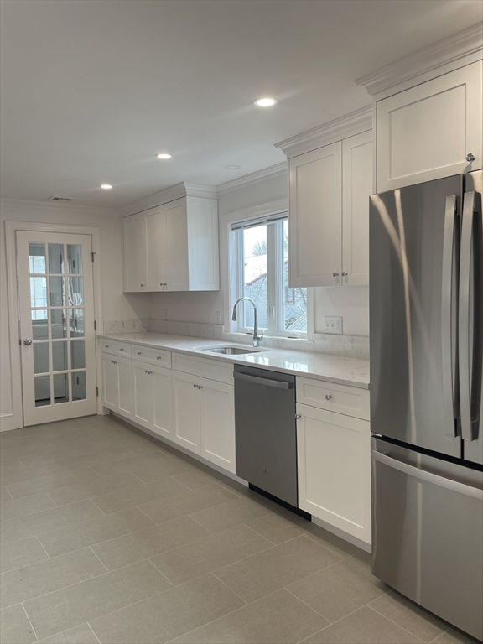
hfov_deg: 53.1
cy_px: 322
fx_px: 484
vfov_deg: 67.3
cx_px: 242
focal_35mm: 26
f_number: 1.6
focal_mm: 4.2
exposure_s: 1/120
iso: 40
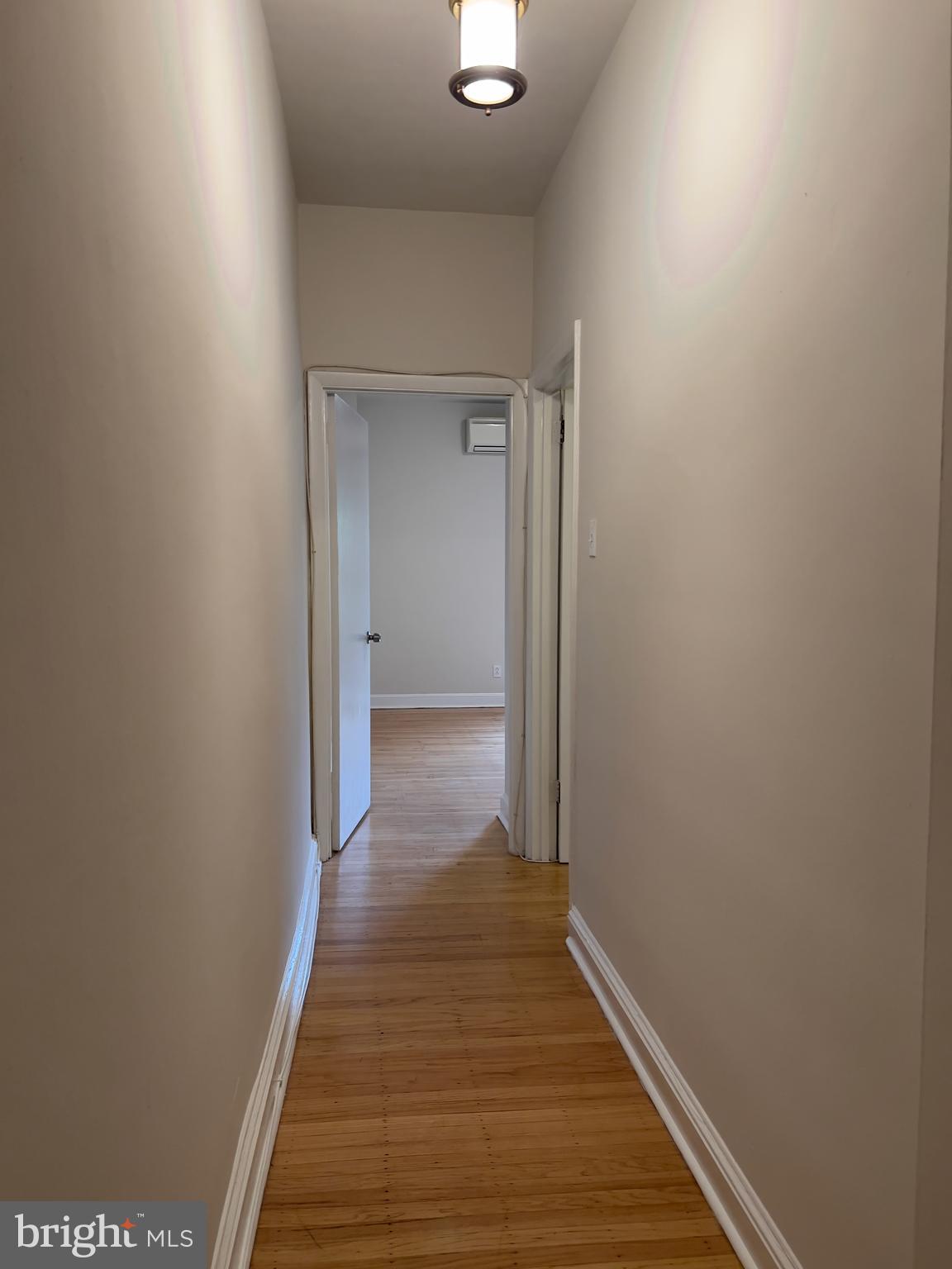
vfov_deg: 67.3
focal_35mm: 26
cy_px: 634
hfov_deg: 53.1
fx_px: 953
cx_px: 476
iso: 100
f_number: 1.5
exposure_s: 1/60
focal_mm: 5.7
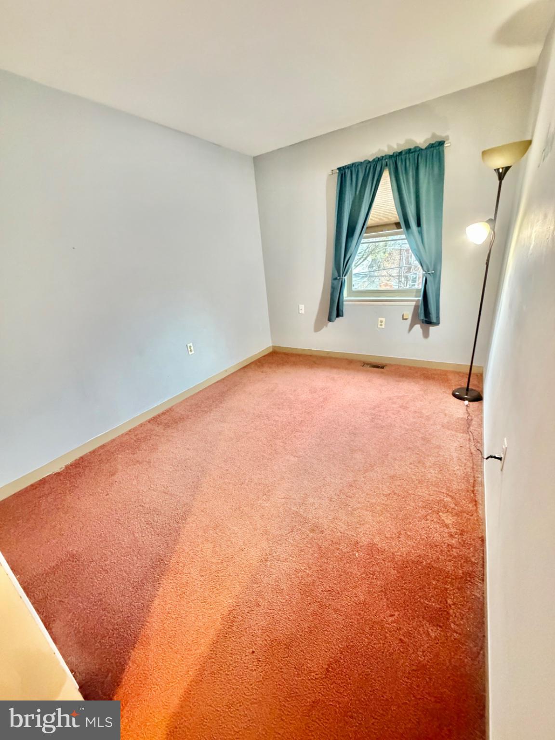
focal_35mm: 14
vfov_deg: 102.1
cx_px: 278
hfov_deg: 85.7
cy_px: 370
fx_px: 299
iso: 1250
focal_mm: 2.22
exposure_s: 1/40
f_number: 2.2
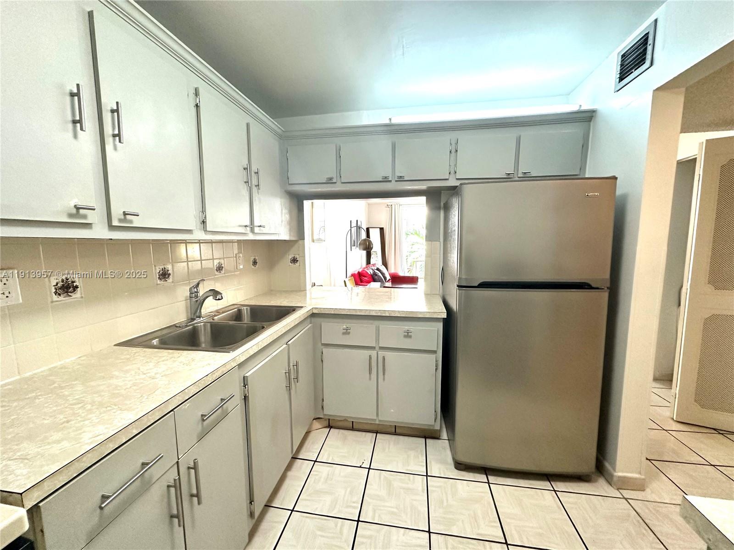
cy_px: 275
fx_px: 297
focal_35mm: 14
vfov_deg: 85.7
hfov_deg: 102.1
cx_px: 367
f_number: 2.2
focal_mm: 2.22
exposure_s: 1/120
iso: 250
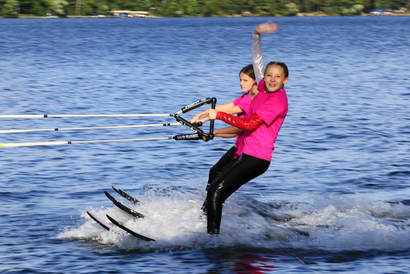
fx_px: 940
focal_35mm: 82
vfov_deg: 16.6
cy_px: 137
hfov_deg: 24.6
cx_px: 205
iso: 100
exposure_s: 1/125
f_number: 9
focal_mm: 55
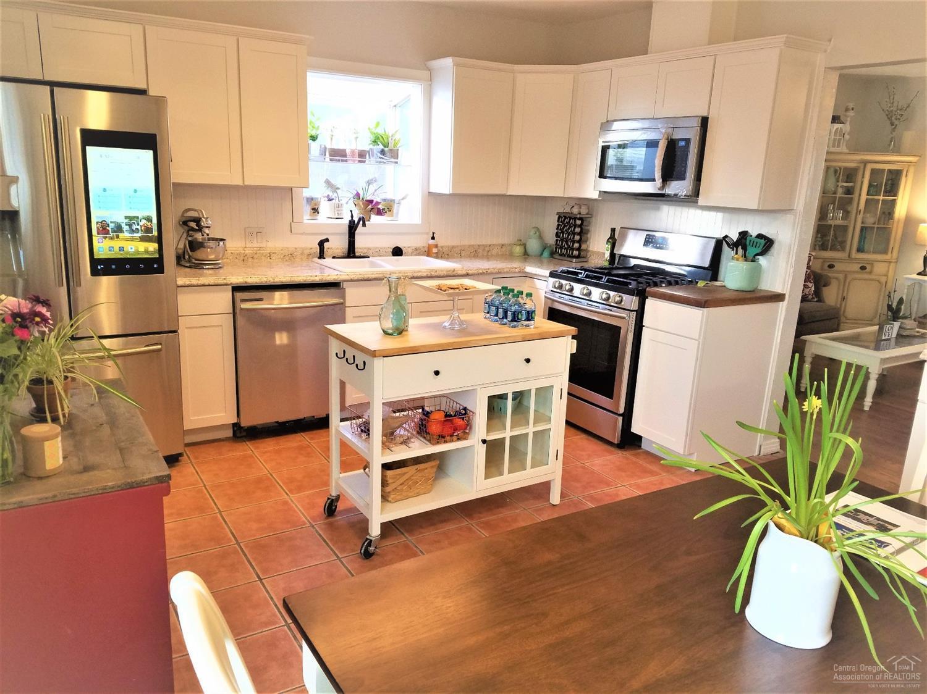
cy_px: 347
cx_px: 464
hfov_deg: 67.3
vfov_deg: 53.0
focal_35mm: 26
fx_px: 696
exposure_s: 1/60
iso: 125
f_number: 1.7
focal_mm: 4.2
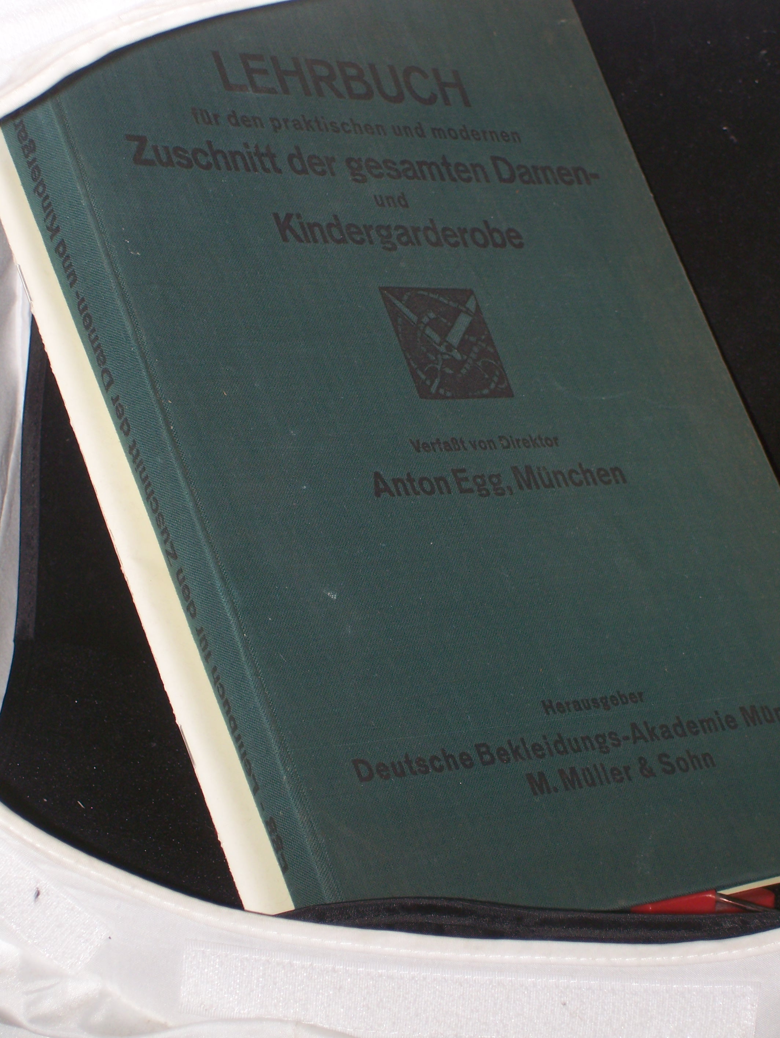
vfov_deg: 19.2
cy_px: 519
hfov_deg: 14.5
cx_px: 390
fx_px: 3061
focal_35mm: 102
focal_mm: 16.8
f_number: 4.6
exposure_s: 1/100
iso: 80
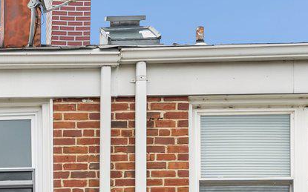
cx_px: -205
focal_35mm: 169
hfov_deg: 11.7
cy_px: 397
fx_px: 1414
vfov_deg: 7.4
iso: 200
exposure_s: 1/200
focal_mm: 33.5
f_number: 8
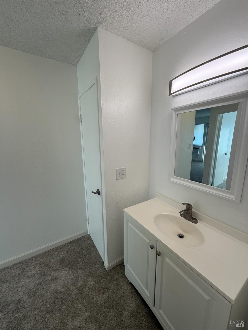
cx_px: 124
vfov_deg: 102.1
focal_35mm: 14
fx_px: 134
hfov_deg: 85.7
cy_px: 165
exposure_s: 1/144
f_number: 2.2
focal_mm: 2.22
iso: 50
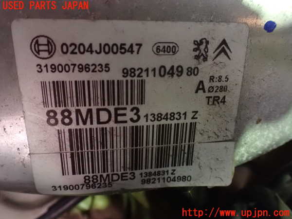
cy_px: 110
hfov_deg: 60.0
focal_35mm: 30
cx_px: 146
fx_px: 253
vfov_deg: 46.8
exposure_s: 1/30
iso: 1600
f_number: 2.3
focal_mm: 5.4
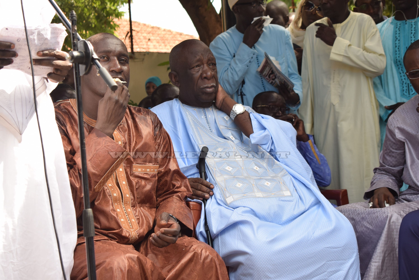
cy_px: 140
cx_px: 210
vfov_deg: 16.6
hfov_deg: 24.6
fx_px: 961
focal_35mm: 82
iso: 320
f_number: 5.6
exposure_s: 1/250
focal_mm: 55
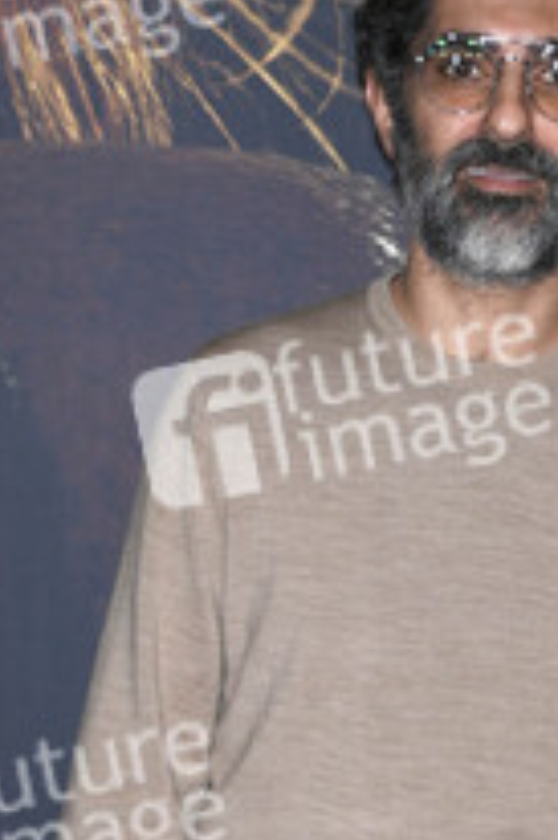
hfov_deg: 6.1
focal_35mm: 225
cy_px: 616
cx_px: 460
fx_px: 5240
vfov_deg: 9.1
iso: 500
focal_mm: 116
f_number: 5.6
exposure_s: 1/200
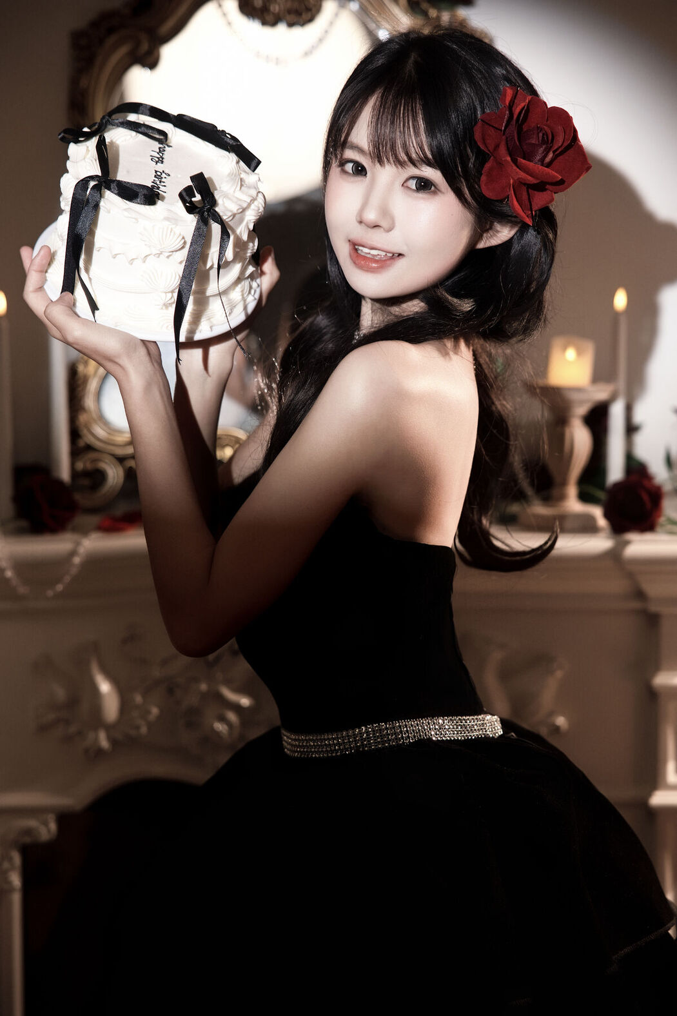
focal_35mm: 70
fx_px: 1974
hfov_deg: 19.5
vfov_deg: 28.8
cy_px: 508
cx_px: 338
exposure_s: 1/160
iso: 500
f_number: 3.2
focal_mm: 70
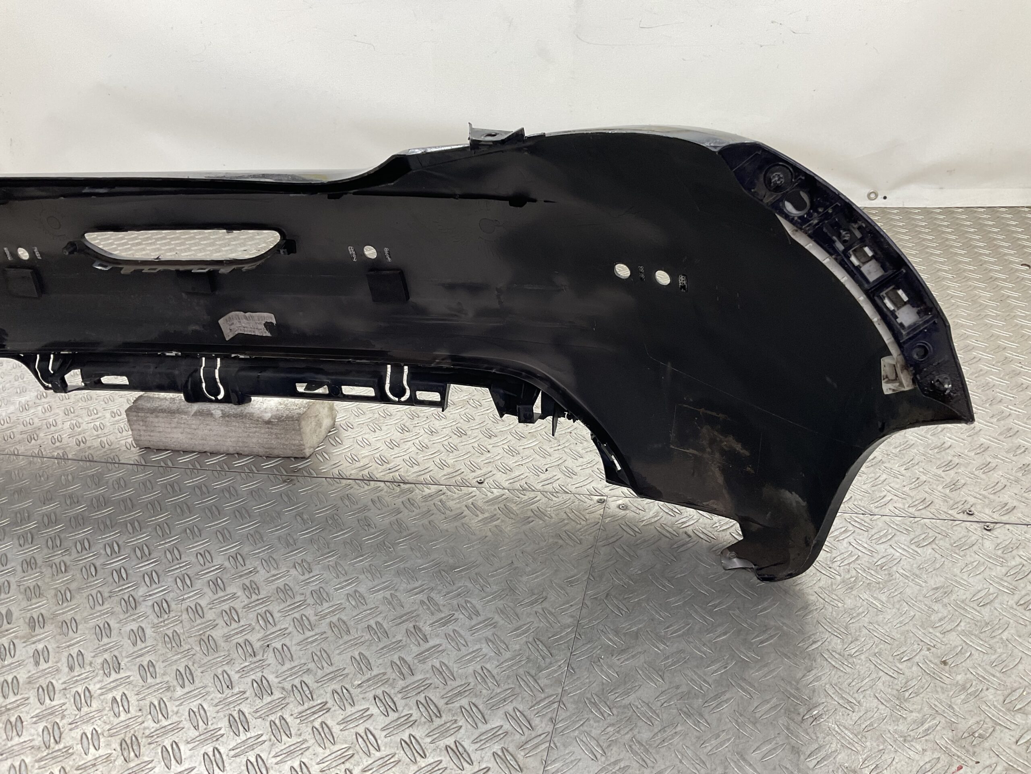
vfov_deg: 48.2
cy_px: 387
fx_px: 864
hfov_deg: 61.7
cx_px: 516
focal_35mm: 29
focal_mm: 3
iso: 50
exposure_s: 1/100
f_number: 1.8
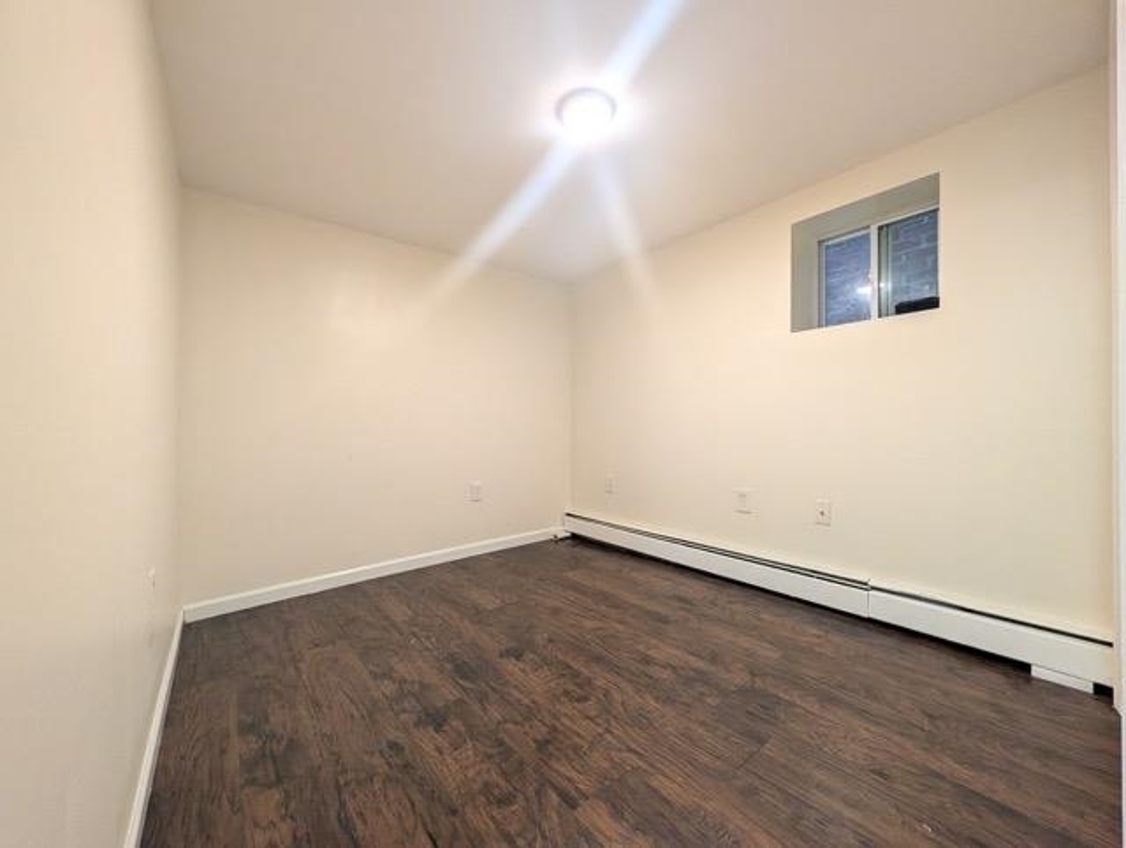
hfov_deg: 110.5
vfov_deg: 94.6
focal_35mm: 12
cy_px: 424
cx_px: 563
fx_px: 391
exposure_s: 1/60
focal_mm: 2.02
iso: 313
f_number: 1.7
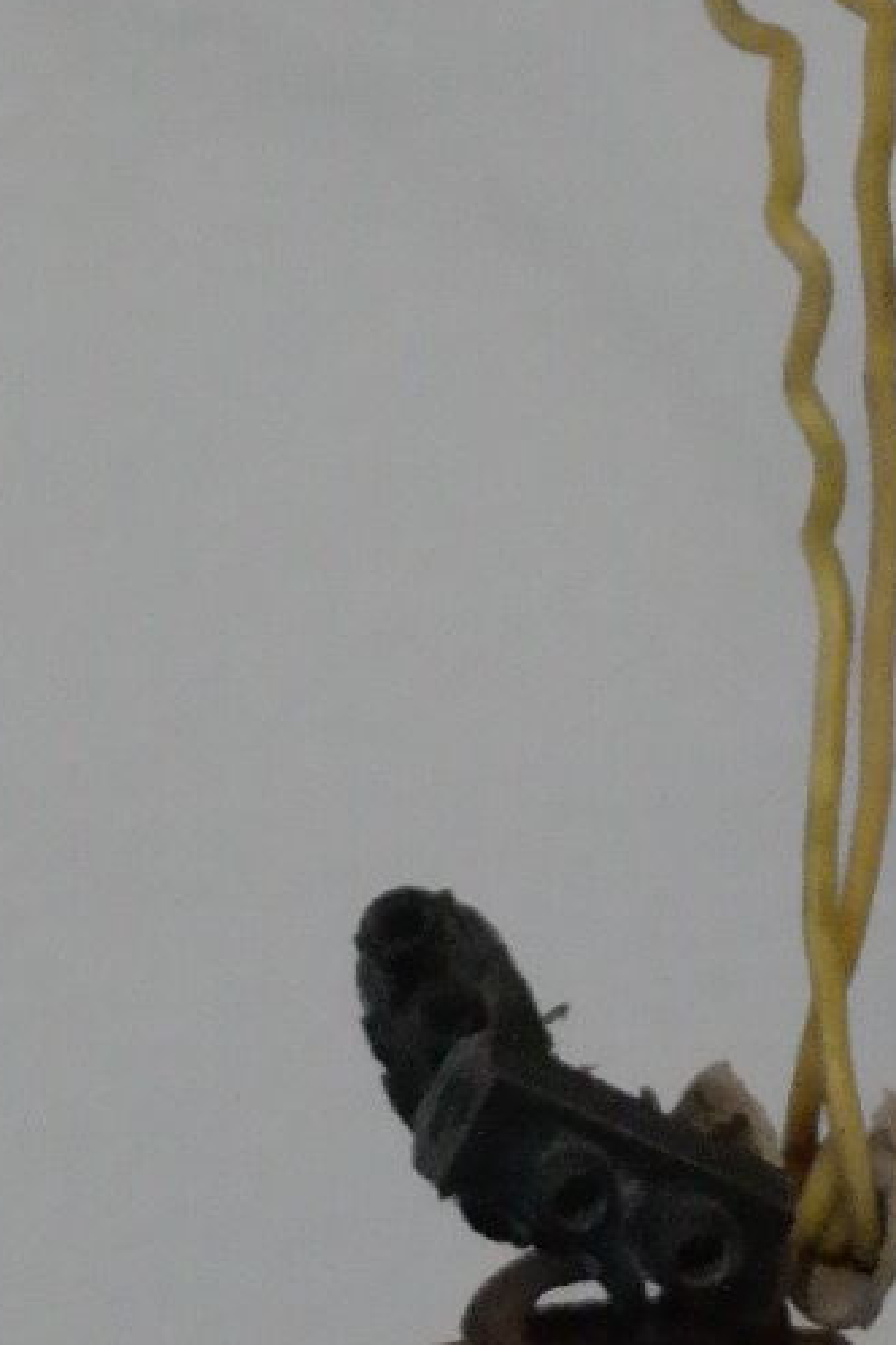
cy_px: 2126
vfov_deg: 6.4
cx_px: 564
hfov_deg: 4.3
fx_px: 11834
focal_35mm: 317
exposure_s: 1/50
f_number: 4.5
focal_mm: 35
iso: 3200
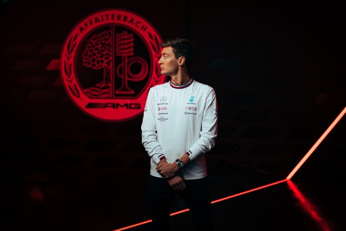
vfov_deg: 37.9
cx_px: 173
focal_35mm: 35
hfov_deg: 54.4
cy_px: 116
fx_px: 336
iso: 500
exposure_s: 1/400
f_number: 1.2
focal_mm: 35
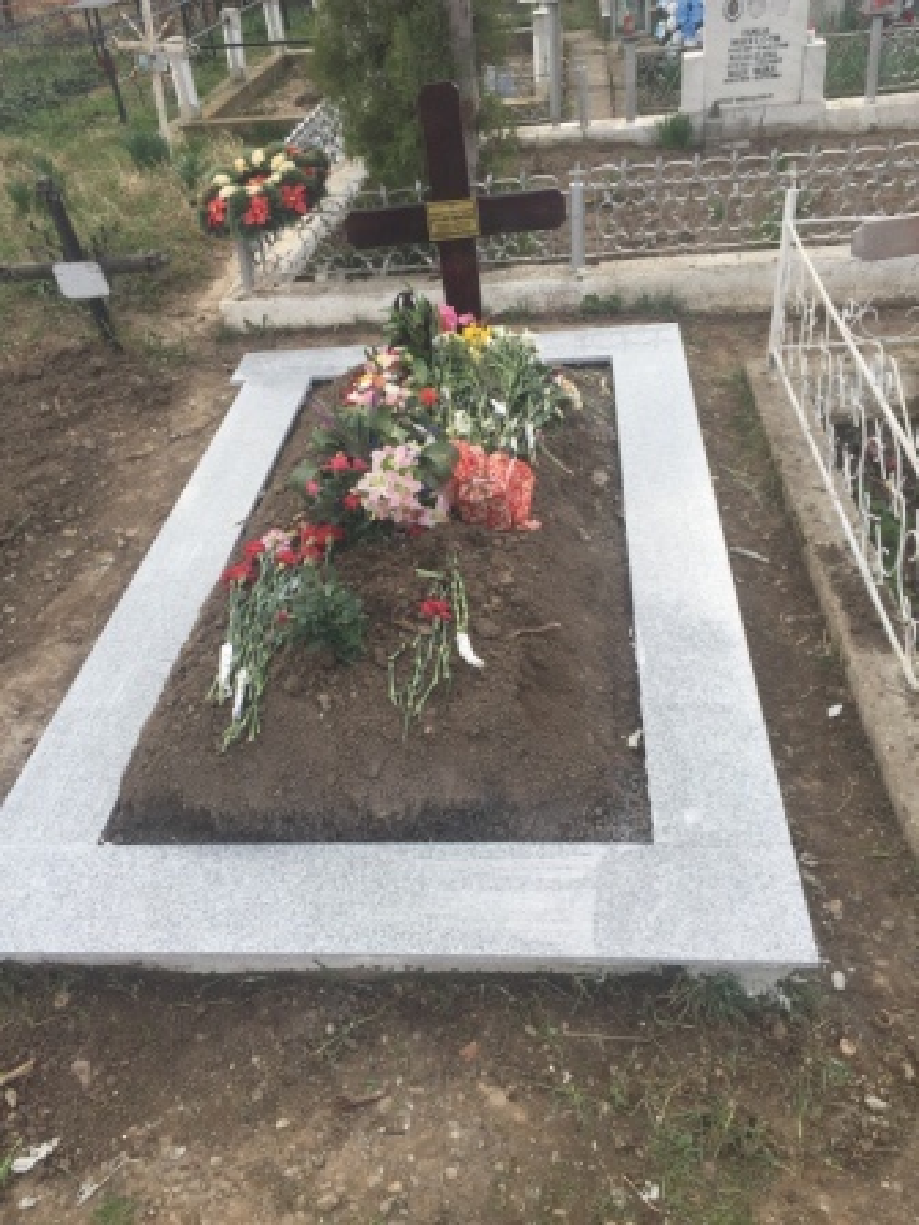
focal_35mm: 29
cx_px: 460
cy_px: 612
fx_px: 1027
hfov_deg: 48.2
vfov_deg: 61.7
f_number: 2.2
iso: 32
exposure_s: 1/618
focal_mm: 4.15
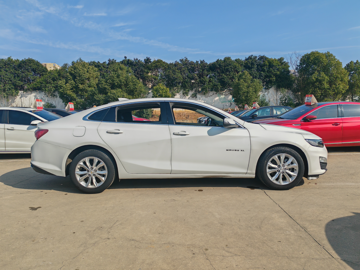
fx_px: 281
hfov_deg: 65.3
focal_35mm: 27
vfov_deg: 51.4
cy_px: 135
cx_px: 180
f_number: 1.9
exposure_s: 1/850
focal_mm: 6.12
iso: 50
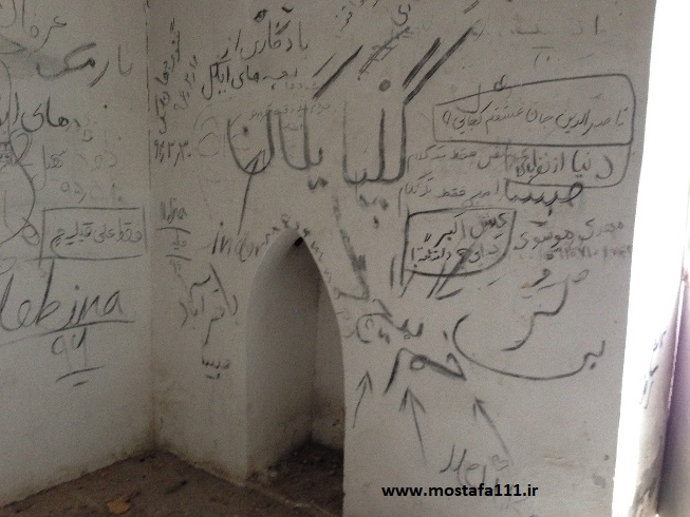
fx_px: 658
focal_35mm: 33
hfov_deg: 55.3
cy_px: 258
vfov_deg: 43.0
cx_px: 345
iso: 250
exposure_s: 1/20
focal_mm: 4.12
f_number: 2.4
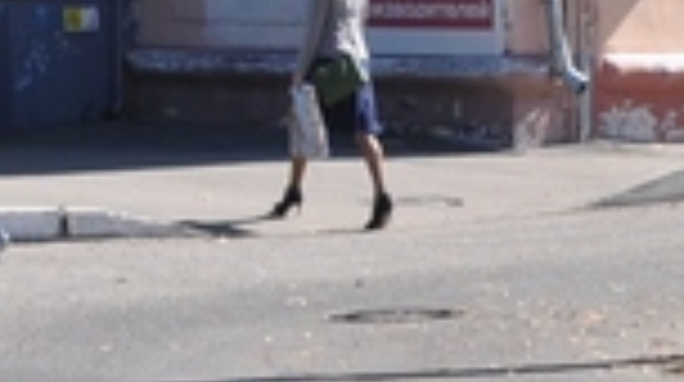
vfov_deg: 3.8
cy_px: -1121
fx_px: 5397
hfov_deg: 7.2
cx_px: 81
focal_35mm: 298
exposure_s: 1/250
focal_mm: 24
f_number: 8
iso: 200
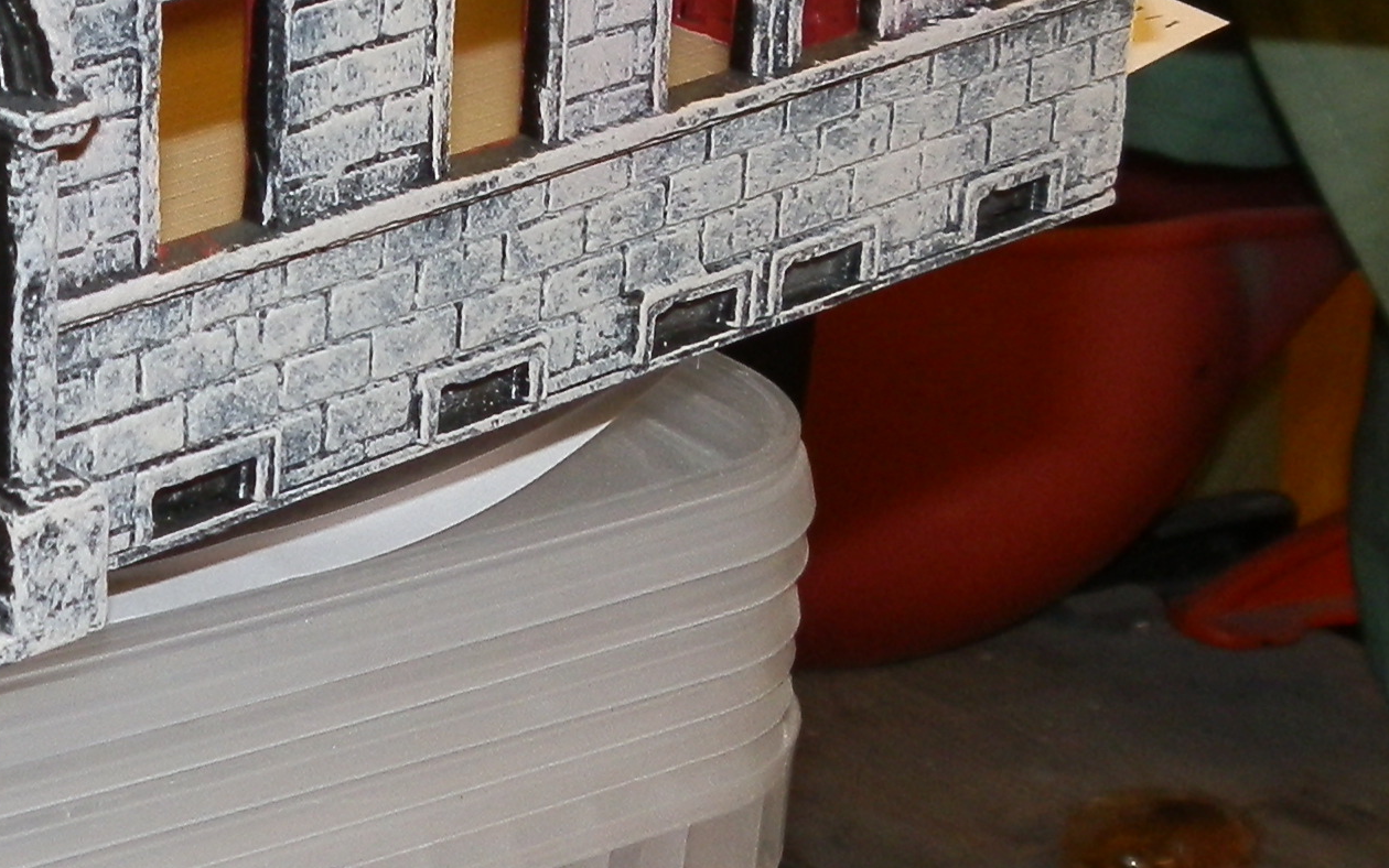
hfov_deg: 20.1
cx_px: 58
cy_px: 165
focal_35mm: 101
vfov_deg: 12.9
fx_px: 3824
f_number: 3.1
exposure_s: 1/30
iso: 100
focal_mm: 5
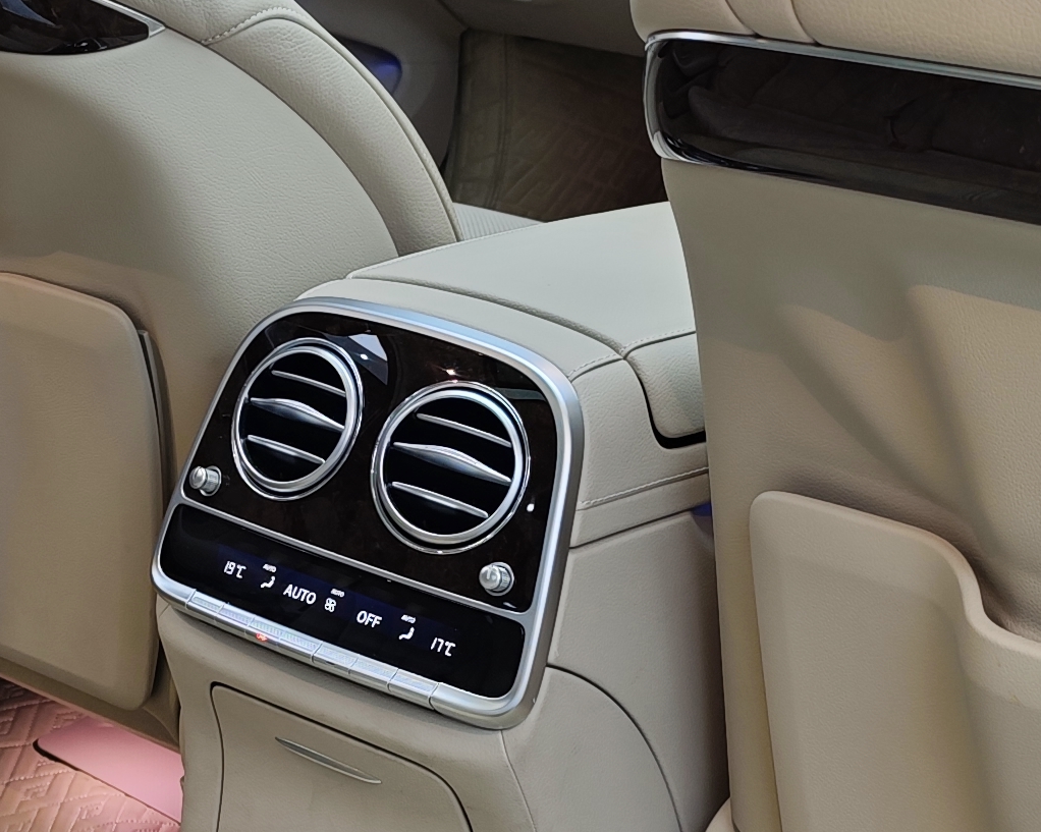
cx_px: 175
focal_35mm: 90
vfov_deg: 17.1
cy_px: 379
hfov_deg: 21.0
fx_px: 2772
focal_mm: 8.72
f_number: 2
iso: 100
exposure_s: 1/87.9
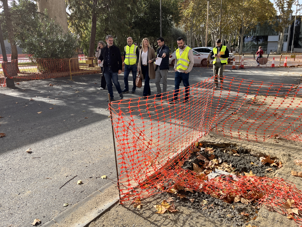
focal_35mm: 26
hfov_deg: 67.3
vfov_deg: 53.1
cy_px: 114
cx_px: 151
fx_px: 227
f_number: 1.6
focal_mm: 5.1
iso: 50
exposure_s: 1/1477
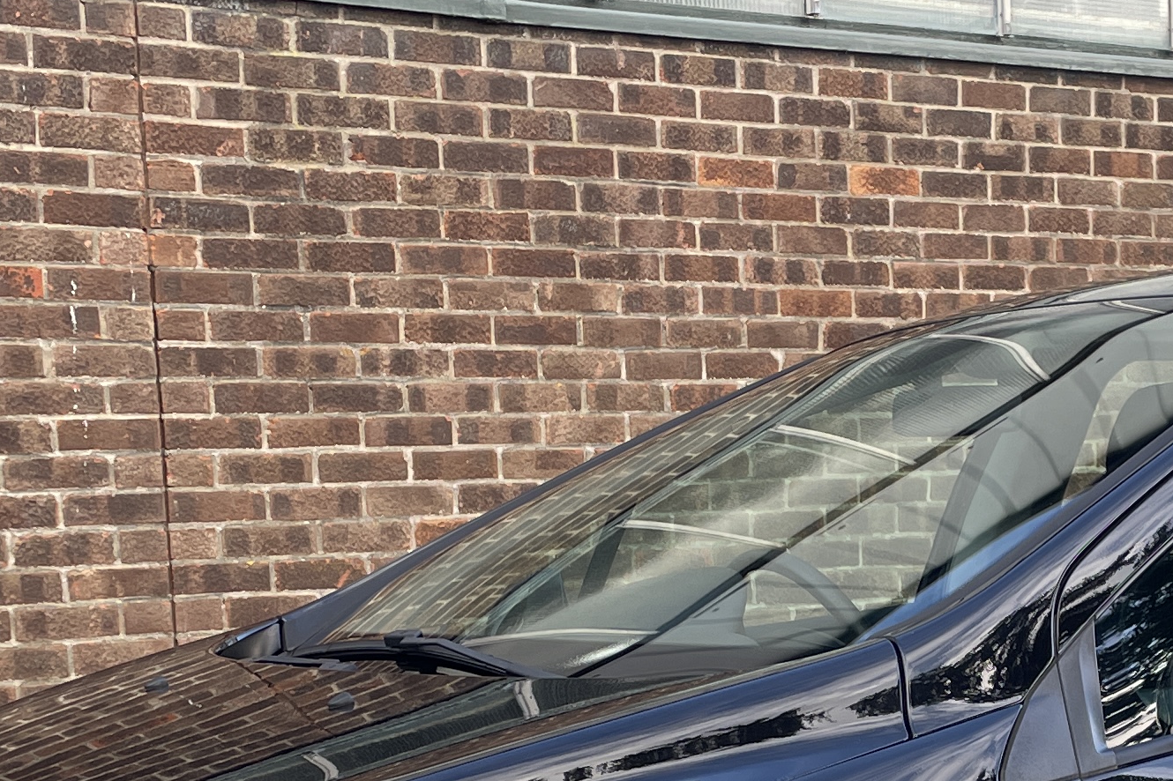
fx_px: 2671
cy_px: 816
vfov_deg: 16.2
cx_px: 987
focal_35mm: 82
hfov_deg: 24.3
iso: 32
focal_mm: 4.2
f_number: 1.6
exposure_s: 1/292
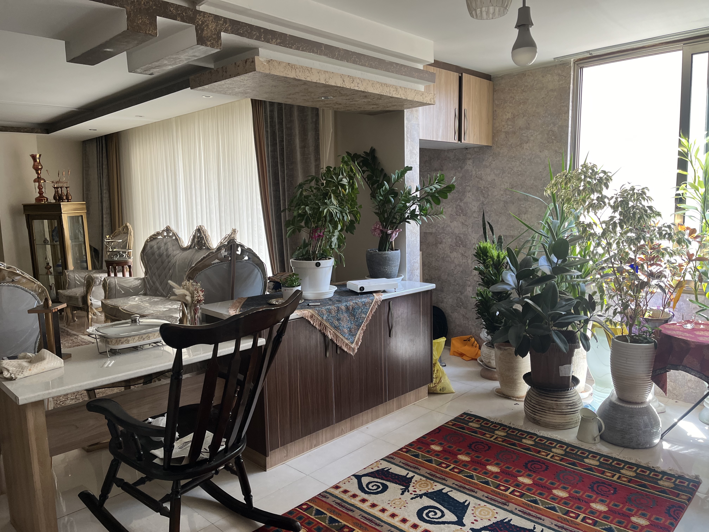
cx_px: 354
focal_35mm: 26
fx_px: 533
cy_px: 266
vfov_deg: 53.1
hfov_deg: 67.3
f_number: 1.6
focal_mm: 5.1
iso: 100
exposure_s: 1/121
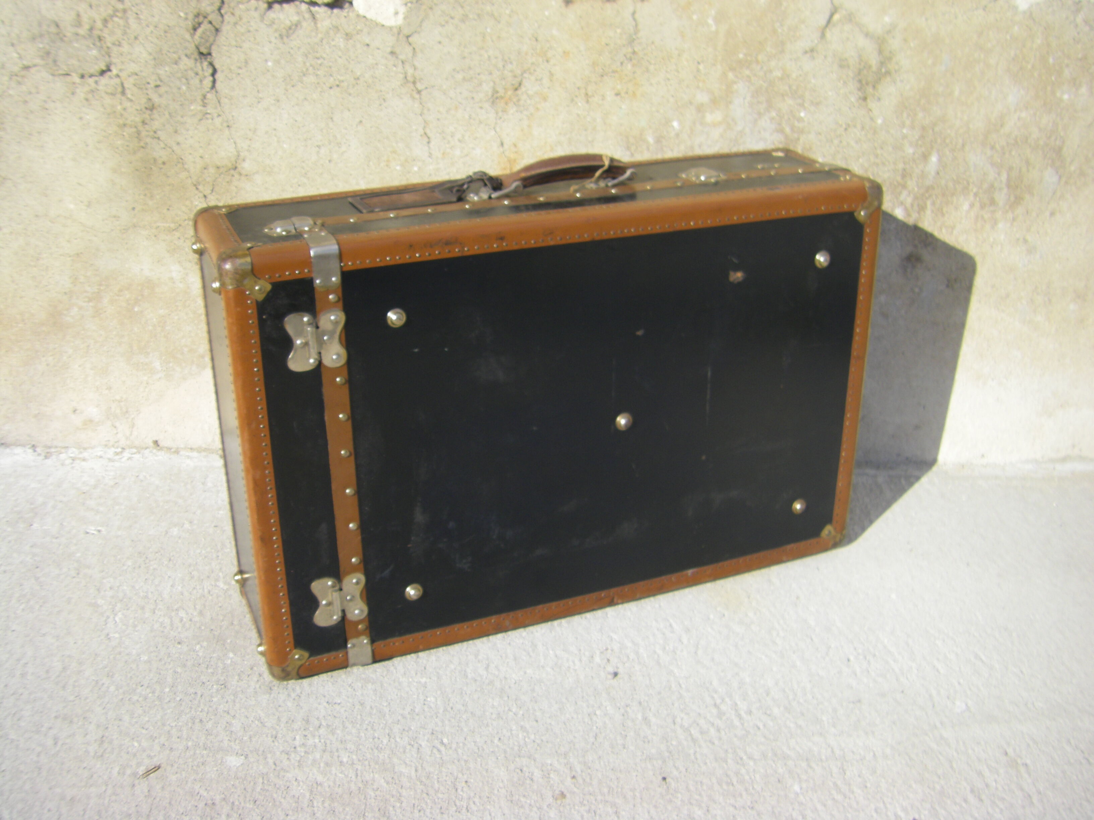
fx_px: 1201
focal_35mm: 38
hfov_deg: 49.0
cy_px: 410
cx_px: 547
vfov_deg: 37.7
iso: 64
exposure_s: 1/125
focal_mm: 6.3
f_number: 7
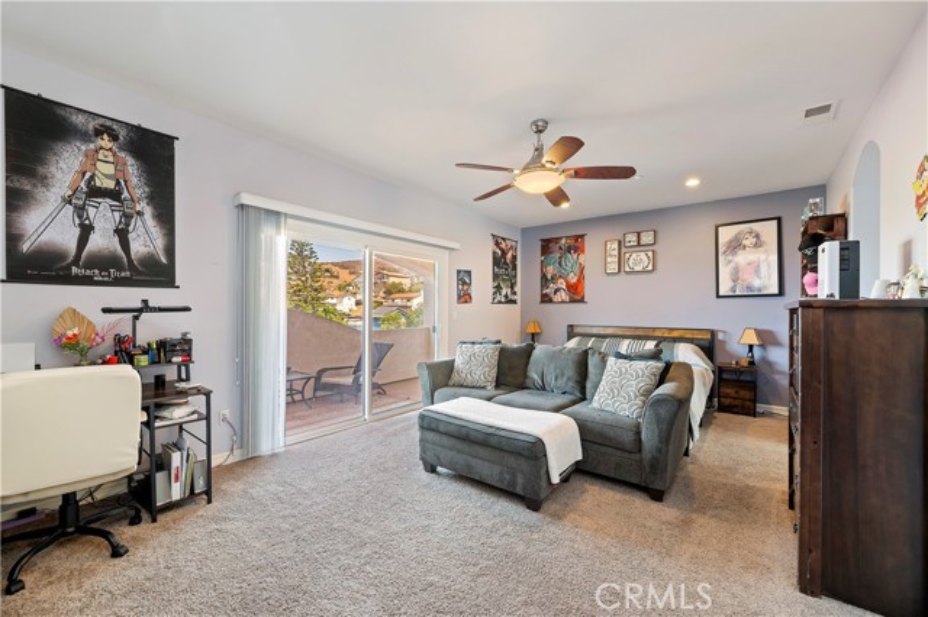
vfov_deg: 81.1
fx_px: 361
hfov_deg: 104.3
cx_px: 464
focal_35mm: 14
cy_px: 308
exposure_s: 1/4
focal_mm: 14
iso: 500
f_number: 10
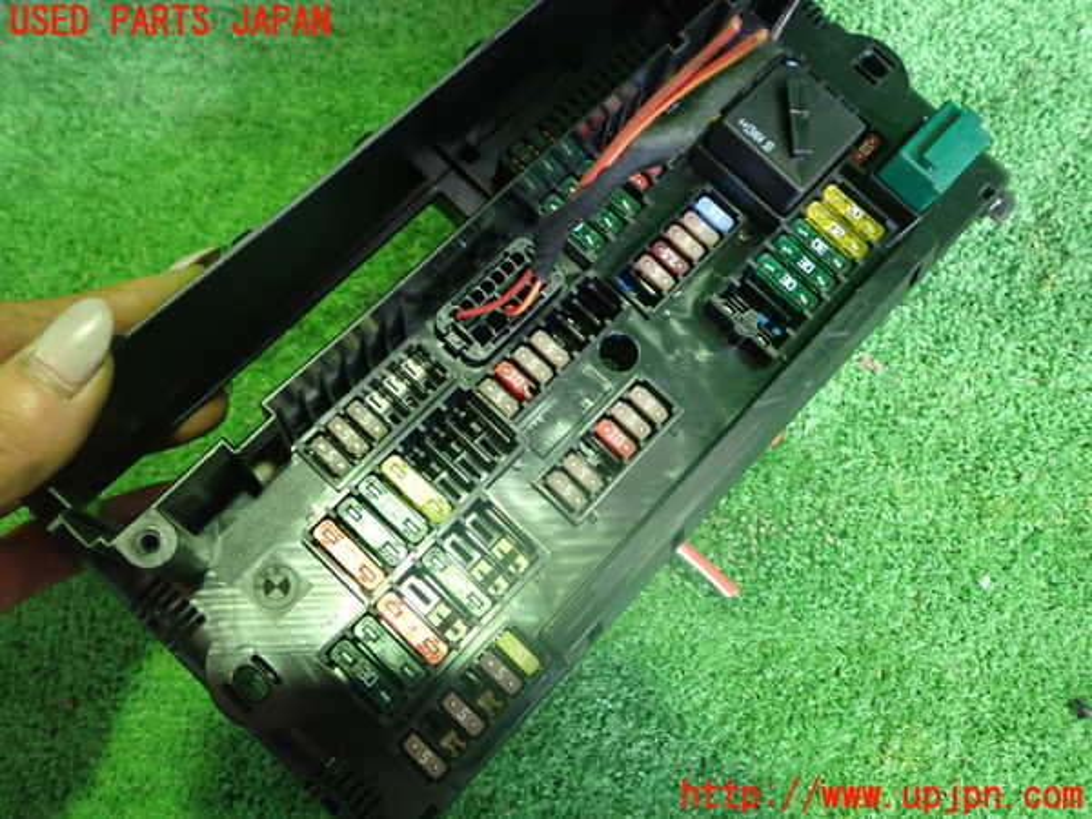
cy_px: 410
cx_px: 546
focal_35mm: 32
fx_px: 1009
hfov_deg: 56.8
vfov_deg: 44.2
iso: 800
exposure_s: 1/30
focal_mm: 5.79
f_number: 2.4
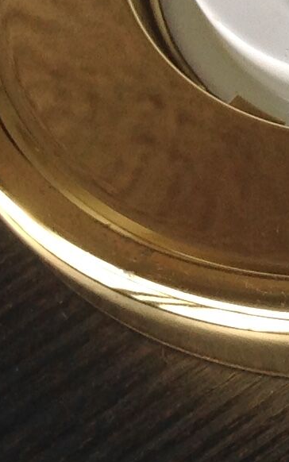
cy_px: 34
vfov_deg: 12.6
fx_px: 2078
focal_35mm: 165
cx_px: 845
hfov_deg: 7.1
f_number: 2.4
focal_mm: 4.28
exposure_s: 1/120
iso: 50
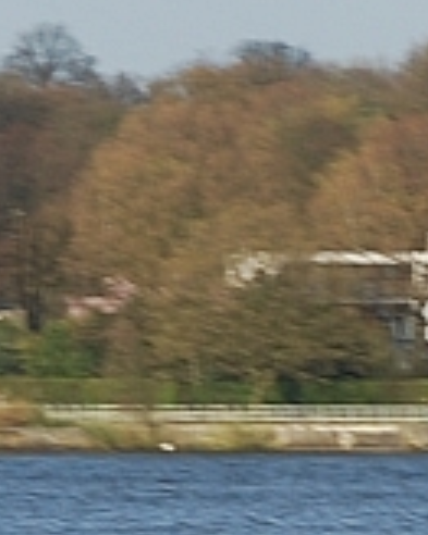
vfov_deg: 3.3
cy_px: 449
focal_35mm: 582
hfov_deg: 2.6
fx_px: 9224
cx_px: -1072
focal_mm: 66
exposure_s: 1/125
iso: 100
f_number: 9
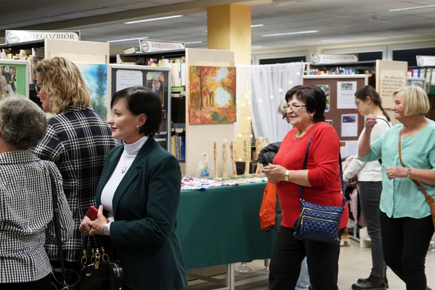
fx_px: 755
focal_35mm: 63
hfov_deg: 31.3
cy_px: 157
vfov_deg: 21.7
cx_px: 90
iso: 1600
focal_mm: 37.3
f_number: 3.5
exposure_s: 1/160
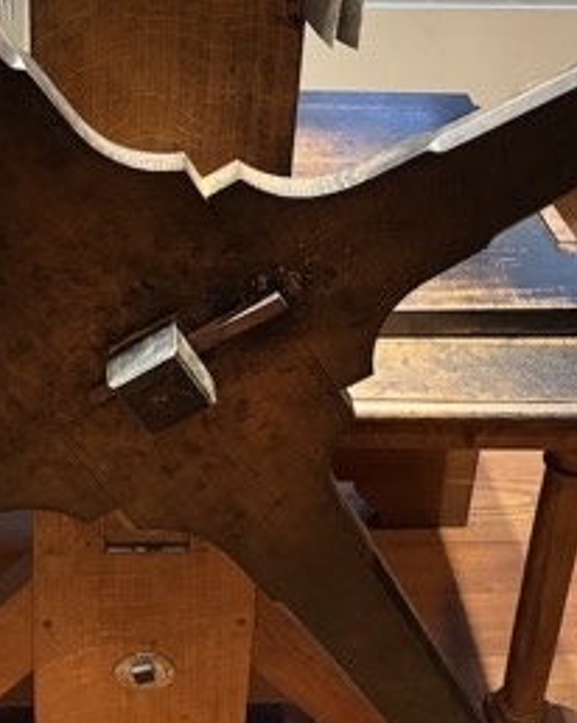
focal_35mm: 63
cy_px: 151
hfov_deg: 24.0
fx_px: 1346
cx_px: 176
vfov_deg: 29.4
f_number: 1.6
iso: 500
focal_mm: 5.96
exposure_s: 1/43
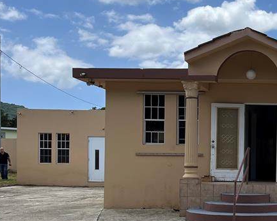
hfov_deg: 28.4
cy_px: 179
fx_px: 492
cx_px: 309
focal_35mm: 60
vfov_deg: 24.9
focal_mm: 5.1
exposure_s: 1/2825
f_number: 1.6
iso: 50
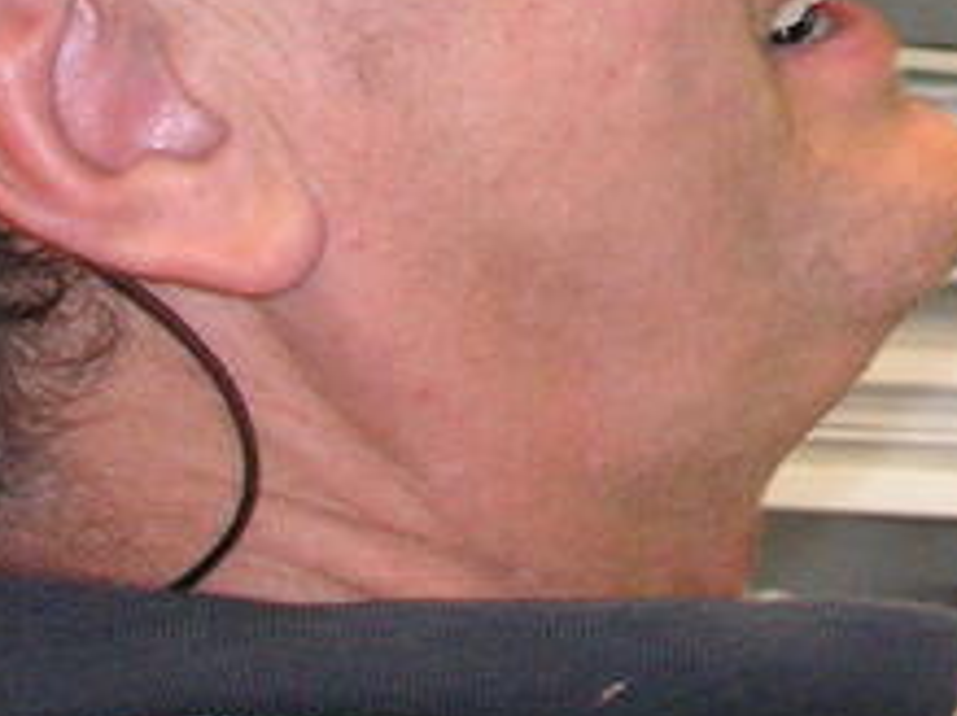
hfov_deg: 14.2
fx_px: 3730
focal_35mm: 135
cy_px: -253
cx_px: 1092
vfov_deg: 10.7
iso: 160
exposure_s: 1/45
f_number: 2.8
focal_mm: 6.1
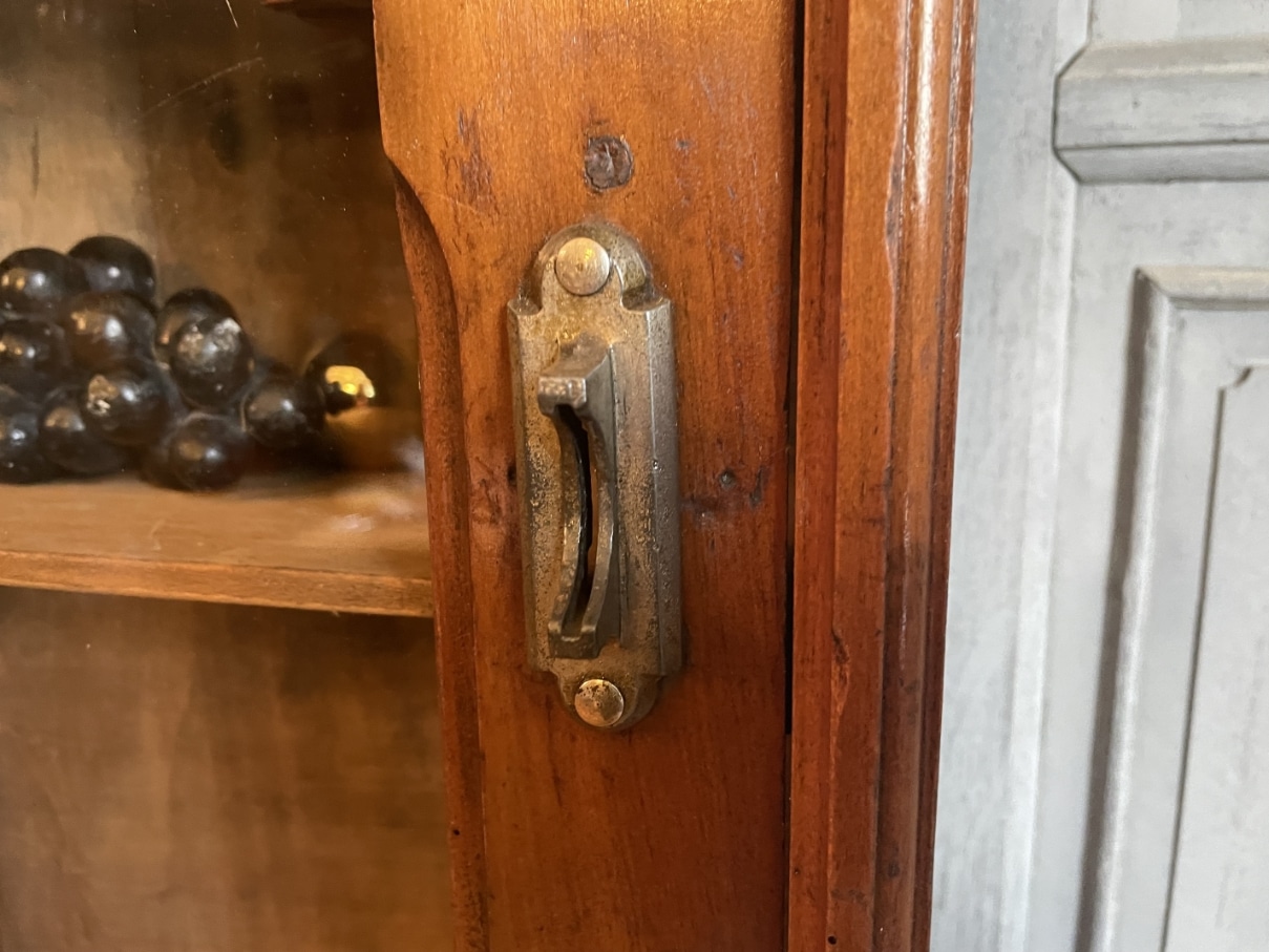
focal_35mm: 26
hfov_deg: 67.3
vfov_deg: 53.1
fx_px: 953
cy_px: 476
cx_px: 634
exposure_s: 1/25
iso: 500
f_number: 1.6
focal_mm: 4.2
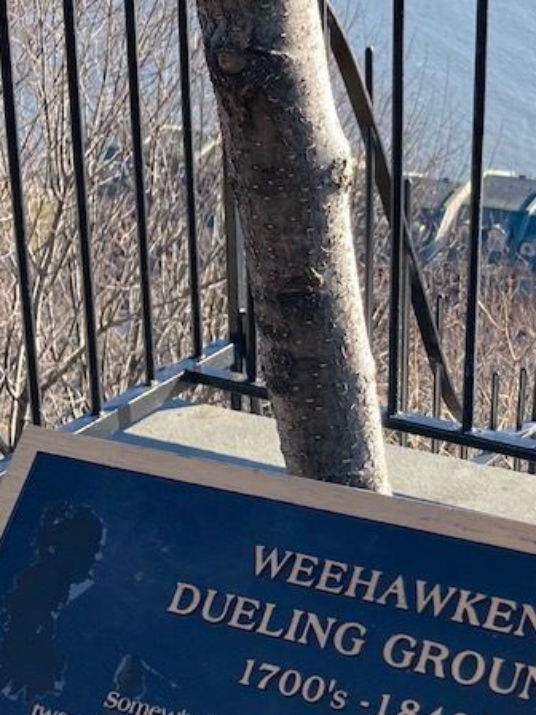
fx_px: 1652
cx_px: 394
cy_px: 482
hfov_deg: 18.3
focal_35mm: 80
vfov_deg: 24.3
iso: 20
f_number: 1.8
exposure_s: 1/558
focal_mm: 3.99
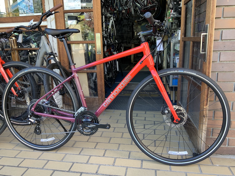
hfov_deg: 61.7
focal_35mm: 29
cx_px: 118
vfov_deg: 48.2
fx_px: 197
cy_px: 88
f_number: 1.8
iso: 40
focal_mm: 3
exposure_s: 1/100
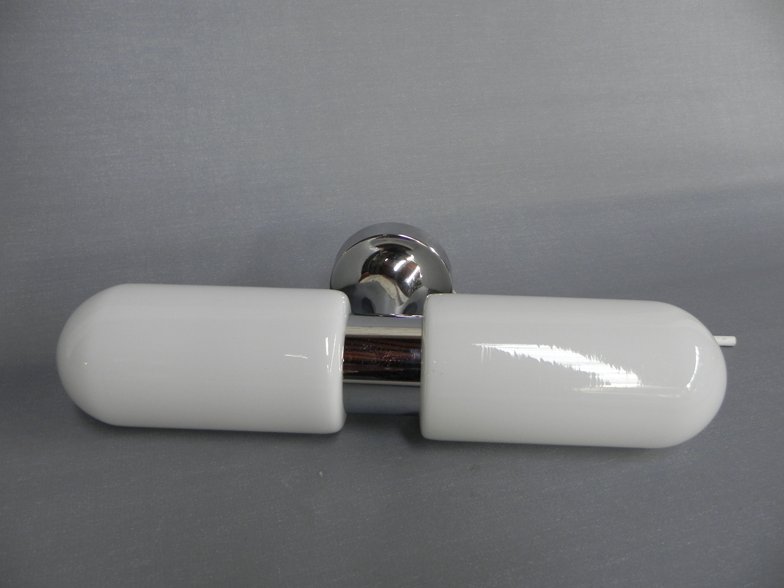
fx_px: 612
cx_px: 385
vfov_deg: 51.4
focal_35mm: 27
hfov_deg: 65.3
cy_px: 301
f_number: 2.8
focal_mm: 4.6
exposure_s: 1/30
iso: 175
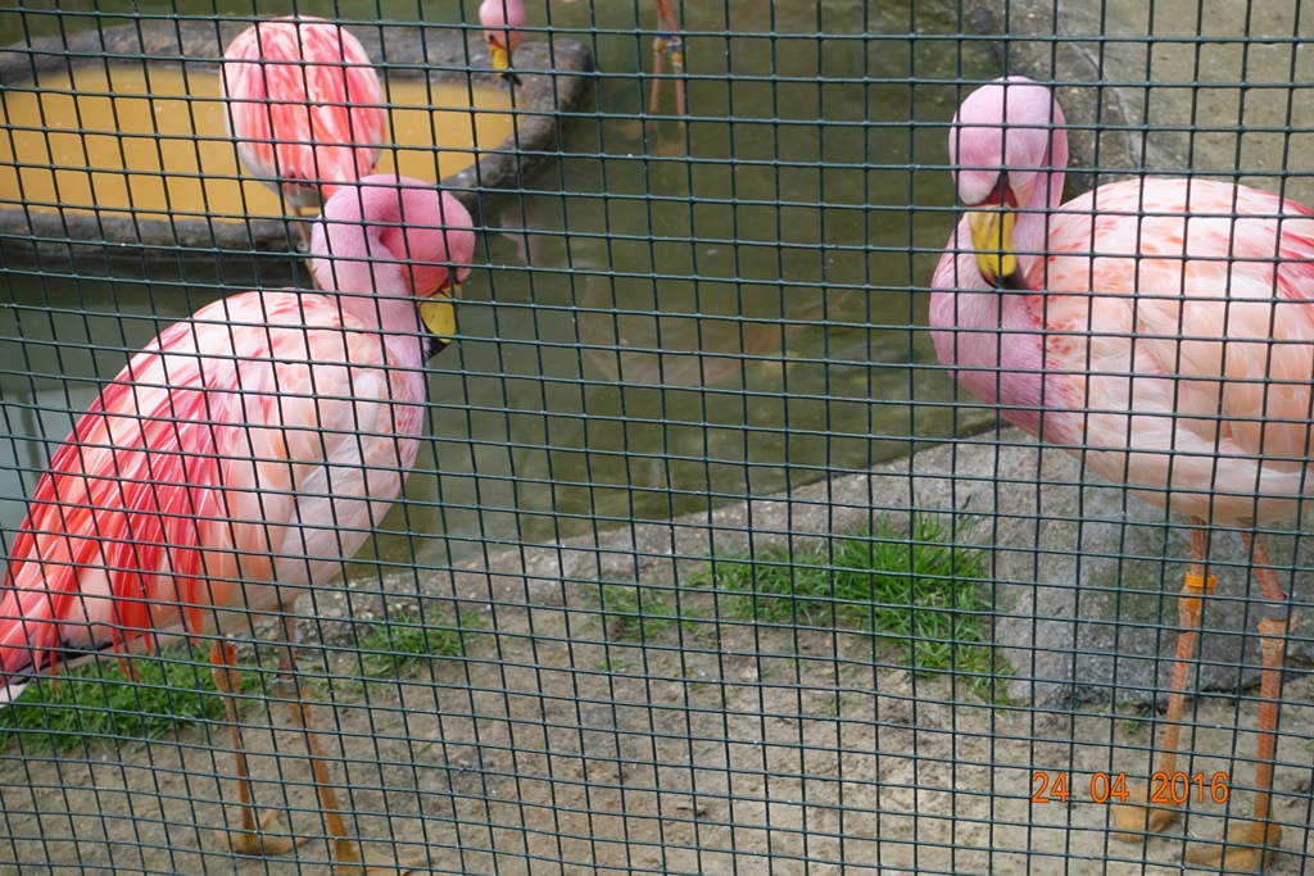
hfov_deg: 31.4
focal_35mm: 64
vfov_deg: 21.2
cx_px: 657
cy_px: 438
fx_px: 2336
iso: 125
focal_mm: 23.53
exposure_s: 1/100
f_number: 5.6
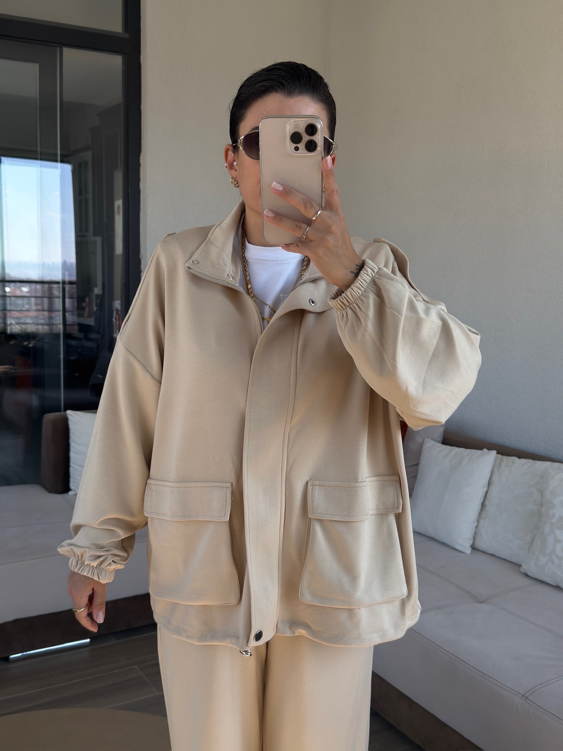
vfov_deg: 49.0
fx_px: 824
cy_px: 376
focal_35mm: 38
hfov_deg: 37.7
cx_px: 282
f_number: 1.78
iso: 100
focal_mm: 6.76
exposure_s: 1/765
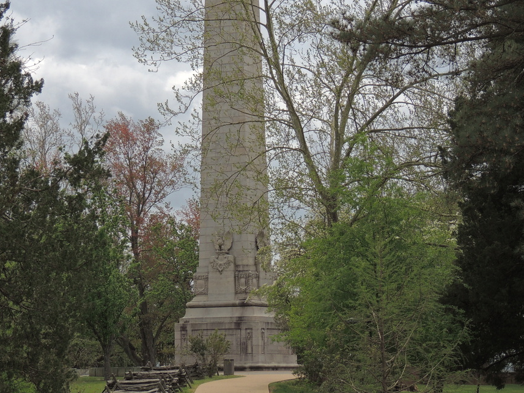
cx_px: 227
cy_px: 109
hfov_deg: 17.6
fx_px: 1696
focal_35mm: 112
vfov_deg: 13.2
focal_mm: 13.3
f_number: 3.9
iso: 100
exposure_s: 1/1250
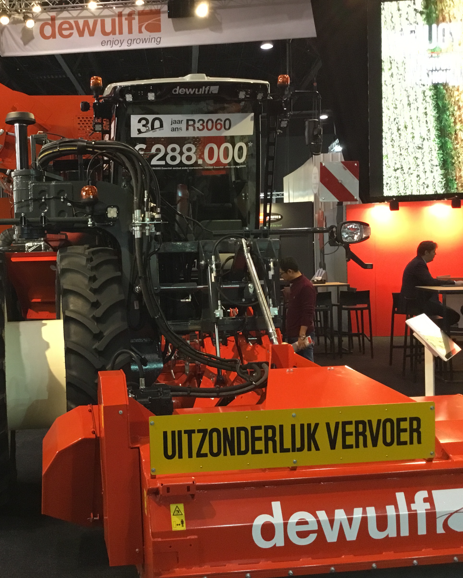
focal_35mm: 41
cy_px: 292
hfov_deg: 35.7
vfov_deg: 44.8
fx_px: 702
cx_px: 115
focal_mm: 3.3
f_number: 2.4
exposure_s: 1/33
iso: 200
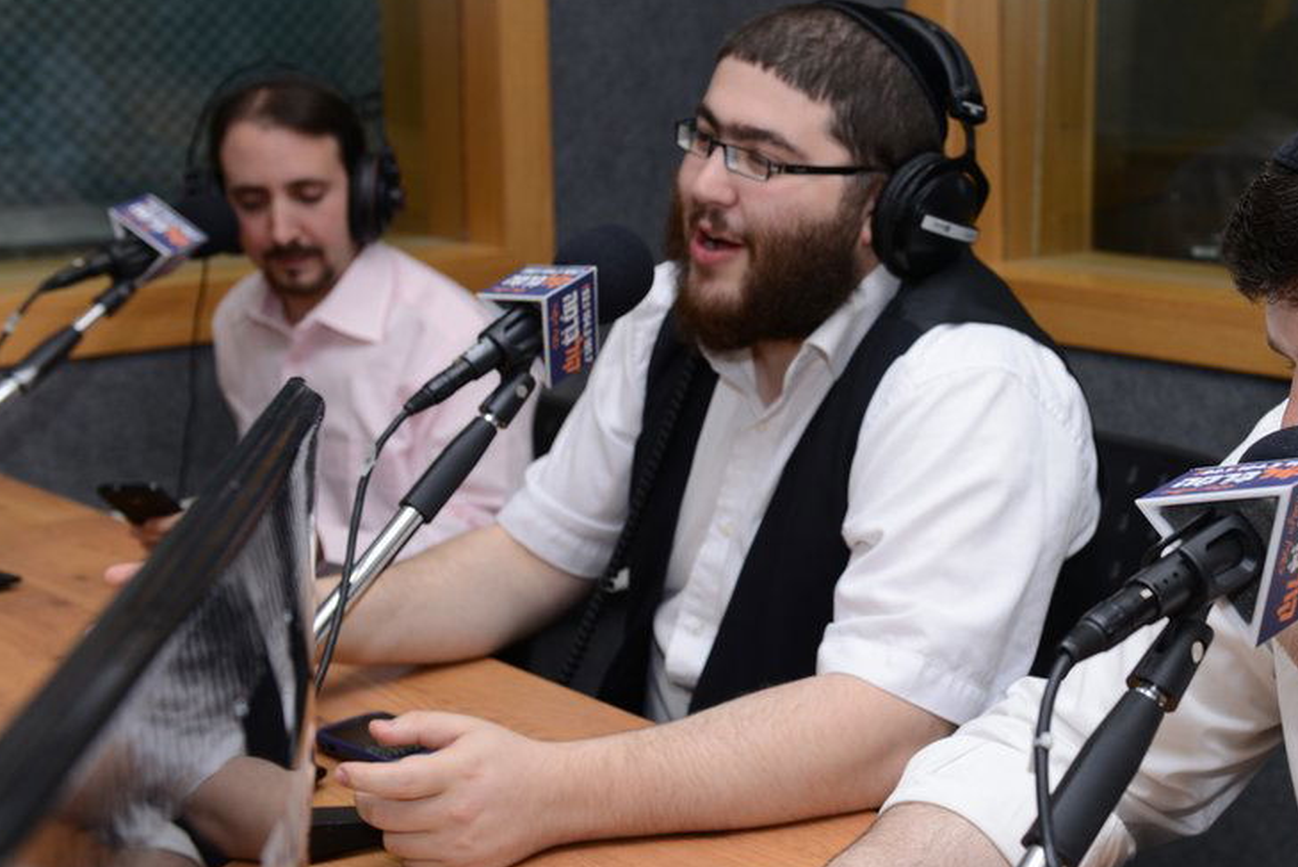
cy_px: 385
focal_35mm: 59
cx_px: 883
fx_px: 2128
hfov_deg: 33.6
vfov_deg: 23.0
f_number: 5
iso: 400
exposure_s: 1/125
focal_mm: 42
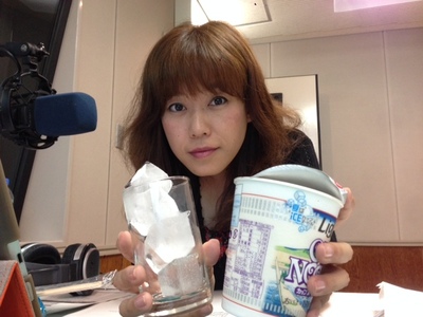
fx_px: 403
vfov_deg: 42.9
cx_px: 212
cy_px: 158
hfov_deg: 55.4
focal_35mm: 33
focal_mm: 4.12
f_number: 2.4
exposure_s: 1/20
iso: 200
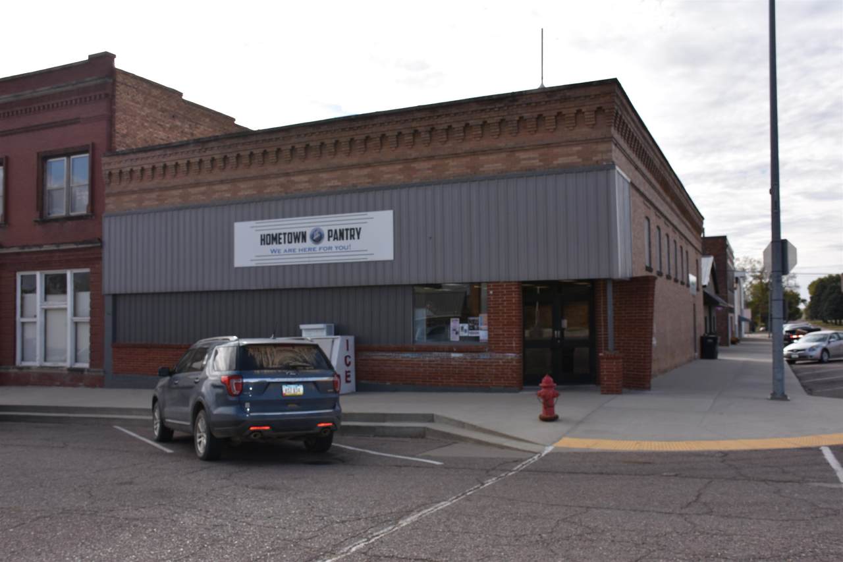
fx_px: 773
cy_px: 281
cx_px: 422
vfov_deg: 40.0
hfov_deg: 57.2
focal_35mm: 33
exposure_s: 1/250
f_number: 9
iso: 100
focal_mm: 22
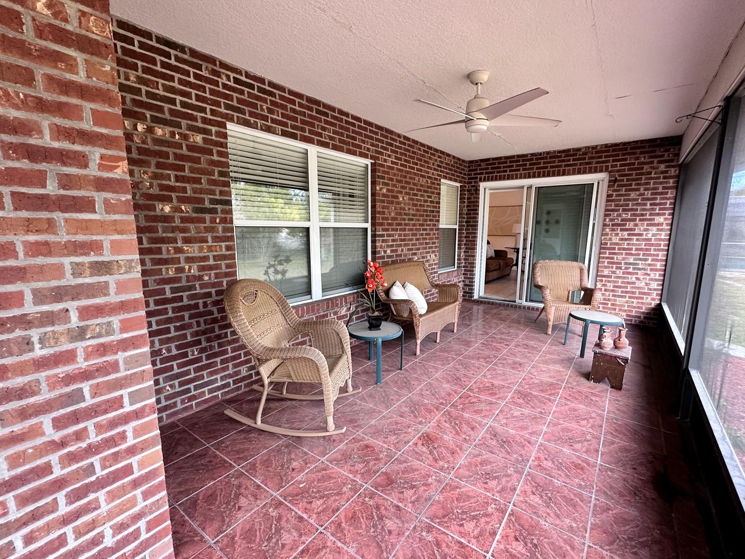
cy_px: 290
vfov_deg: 78.1
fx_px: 344
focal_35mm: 16
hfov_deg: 94.5
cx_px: 383
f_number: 2.2
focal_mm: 2.22
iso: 200
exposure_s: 1/99
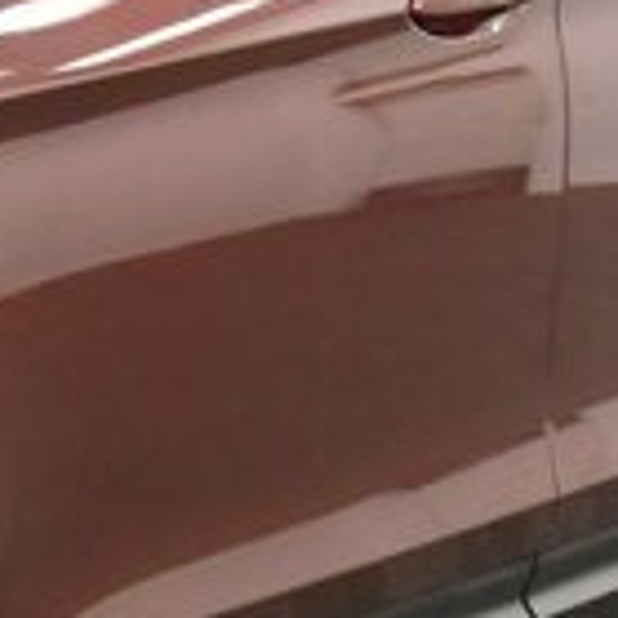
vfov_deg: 10.3
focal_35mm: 169
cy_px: 367
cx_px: -565
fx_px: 3414
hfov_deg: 9.7
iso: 1250
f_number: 5.6
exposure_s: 1/125
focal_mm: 18
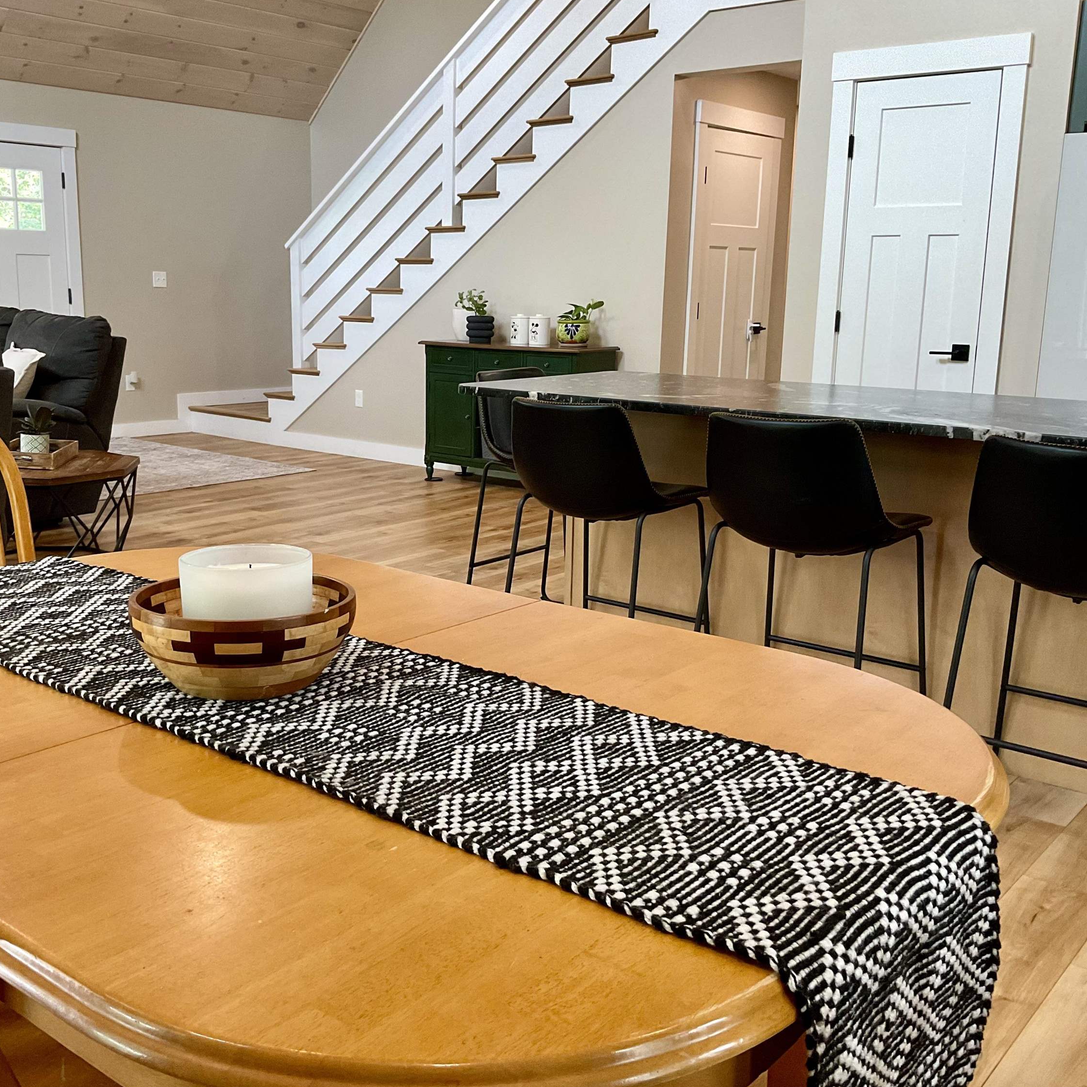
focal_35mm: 35
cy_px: 537
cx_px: 484
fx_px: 1243
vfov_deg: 47.2
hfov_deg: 47.1
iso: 100
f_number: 1.8
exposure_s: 1/60
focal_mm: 3
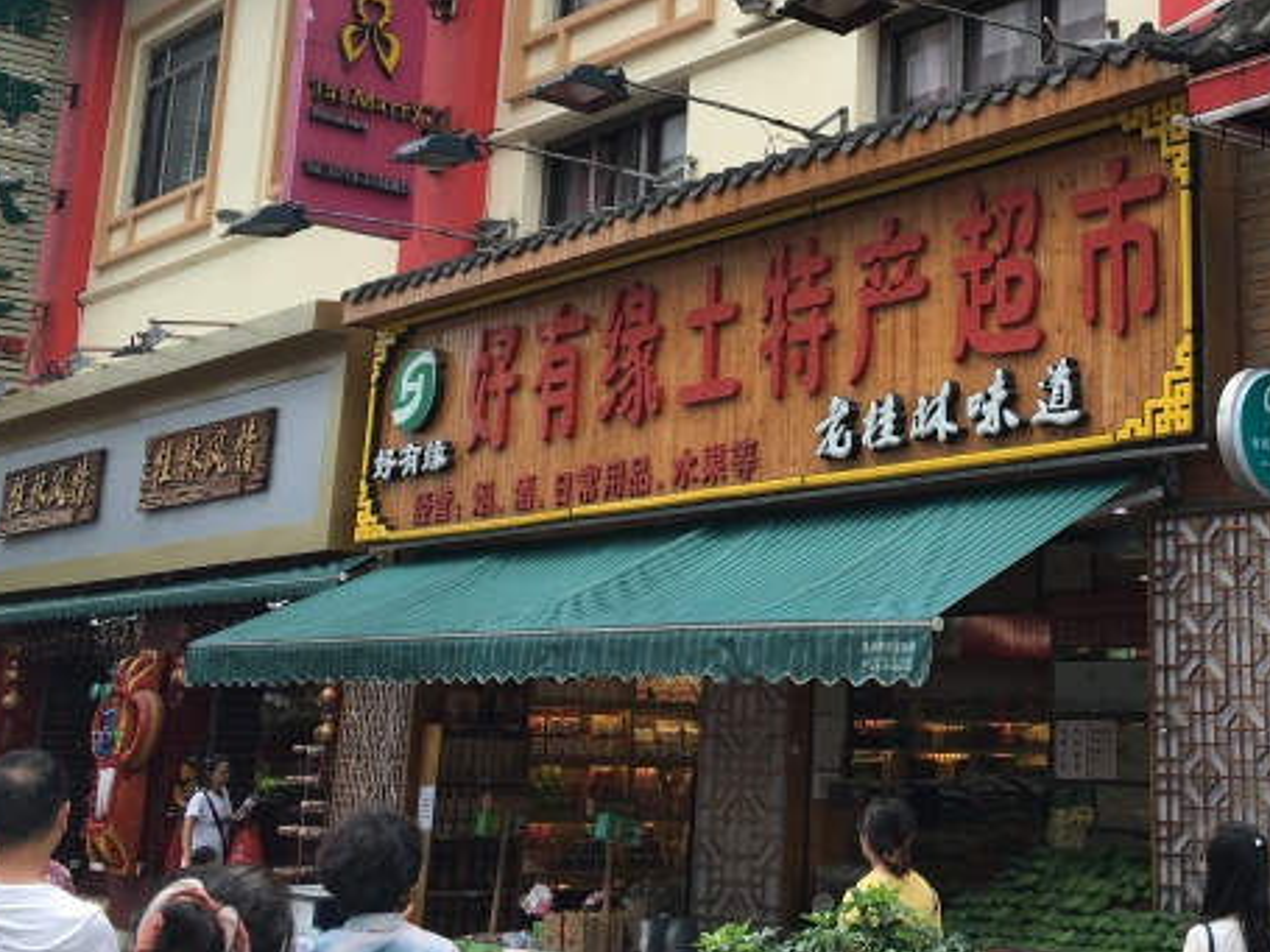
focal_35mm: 51
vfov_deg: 28.2
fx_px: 1871
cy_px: 274
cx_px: 943
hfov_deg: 36.7
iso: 25
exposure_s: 1/177
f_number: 2.2
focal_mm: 4.15
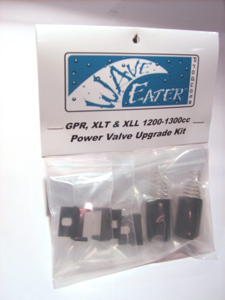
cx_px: 112
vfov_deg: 52.6
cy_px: 150
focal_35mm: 35
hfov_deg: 40.7
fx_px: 303
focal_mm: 5.8
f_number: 2.8
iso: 50
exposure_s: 1/45
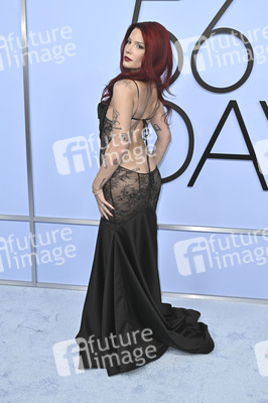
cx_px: 134
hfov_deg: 35.0
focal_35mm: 38
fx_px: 425
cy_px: 202
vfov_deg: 50.7
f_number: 6.3
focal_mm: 38
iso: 1600
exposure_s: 1/320
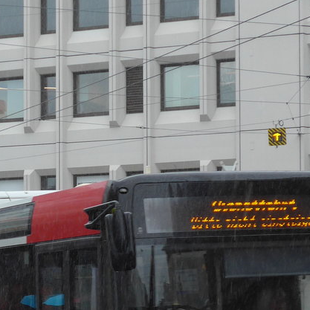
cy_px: 268
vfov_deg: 11.6
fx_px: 1520
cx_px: 35
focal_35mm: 150
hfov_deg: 11.6
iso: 160
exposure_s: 1/250
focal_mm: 12
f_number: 3.5
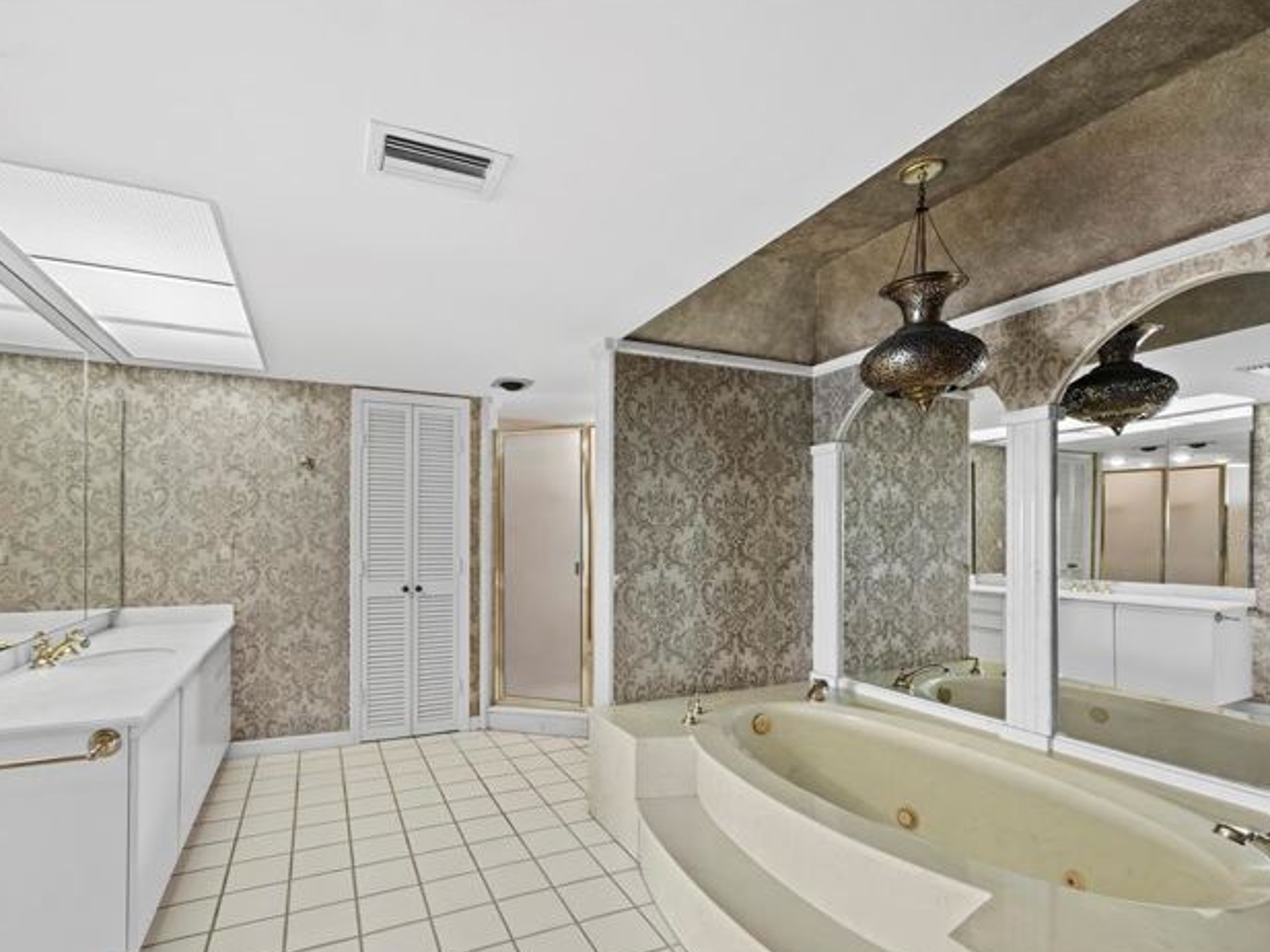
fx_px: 587
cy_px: 536
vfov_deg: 77.8
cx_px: 586
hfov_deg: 94.3
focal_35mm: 16
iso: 320
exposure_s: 1
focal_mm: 7
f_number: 13
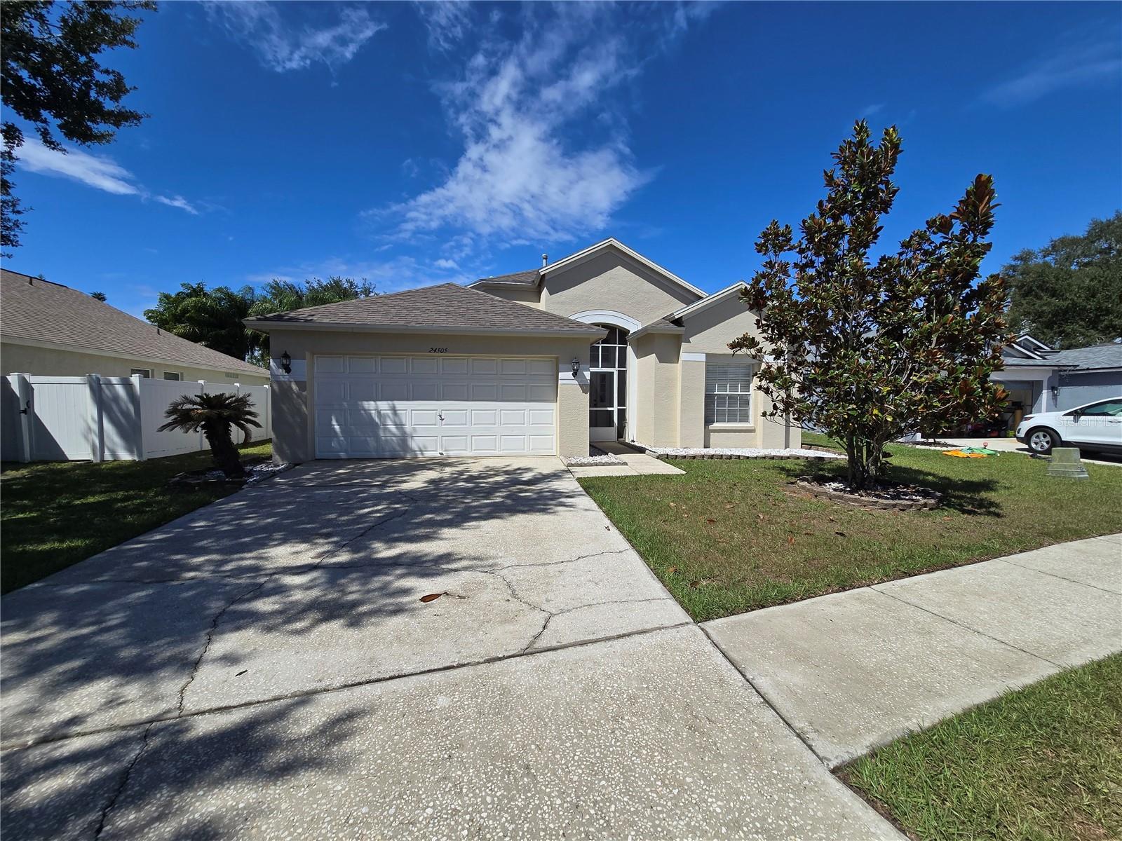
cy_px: 420
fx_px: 421
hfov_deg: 106.2
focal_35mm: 13
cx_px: 561
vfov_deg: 89.9
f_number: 2.2
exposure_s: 1/3608
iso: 50
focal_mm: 2.2
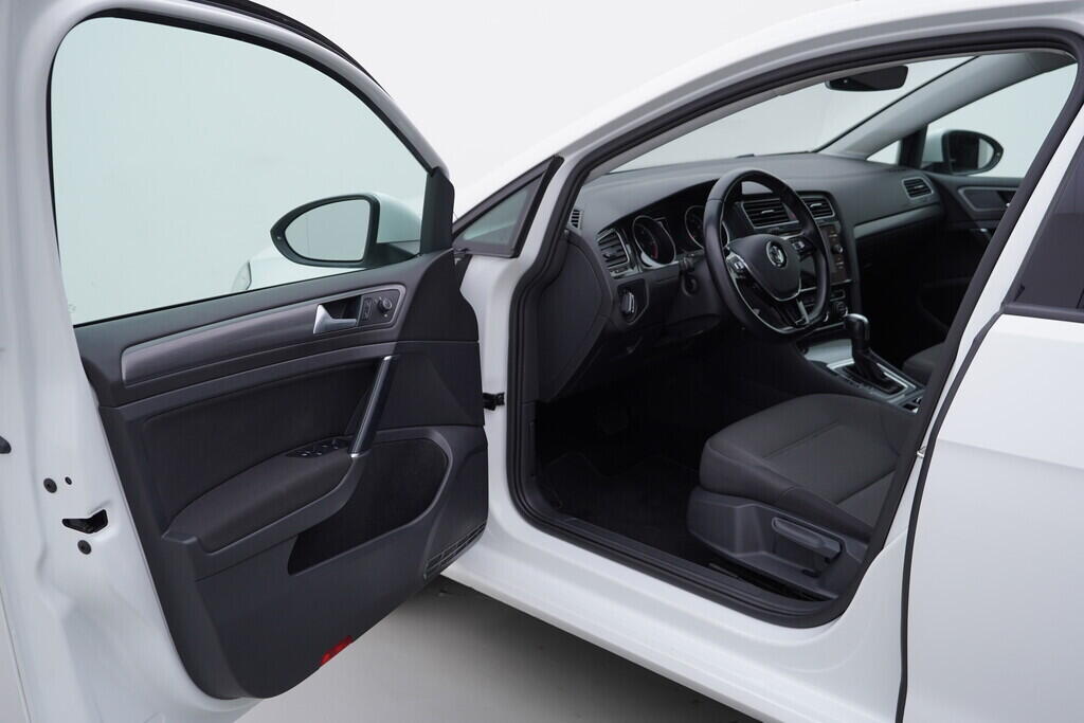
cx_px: 542
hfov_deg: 53.1
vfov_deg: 36.9
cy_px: 362
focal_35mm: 36
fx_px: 1084
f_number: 4
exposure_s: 1/60
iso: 125
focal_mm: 24
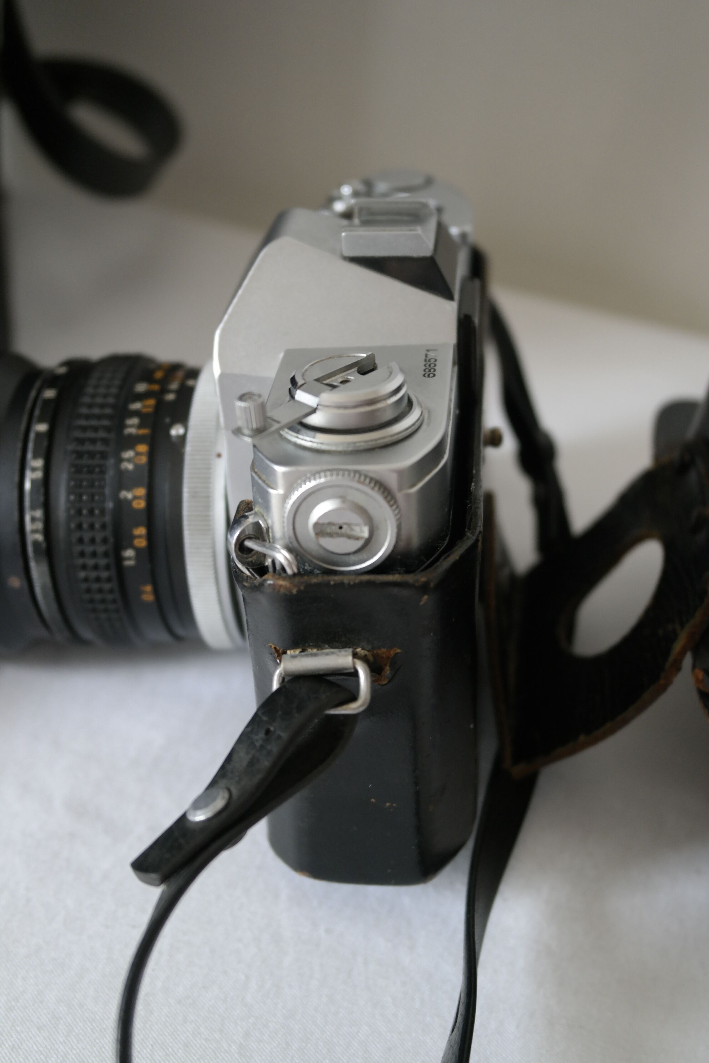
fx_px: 1447
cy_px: 532
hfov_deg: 27.5
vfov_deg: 40.3
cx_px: 354
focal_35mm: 49
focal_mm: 32
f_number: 4.5
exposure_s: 1/60
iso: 800
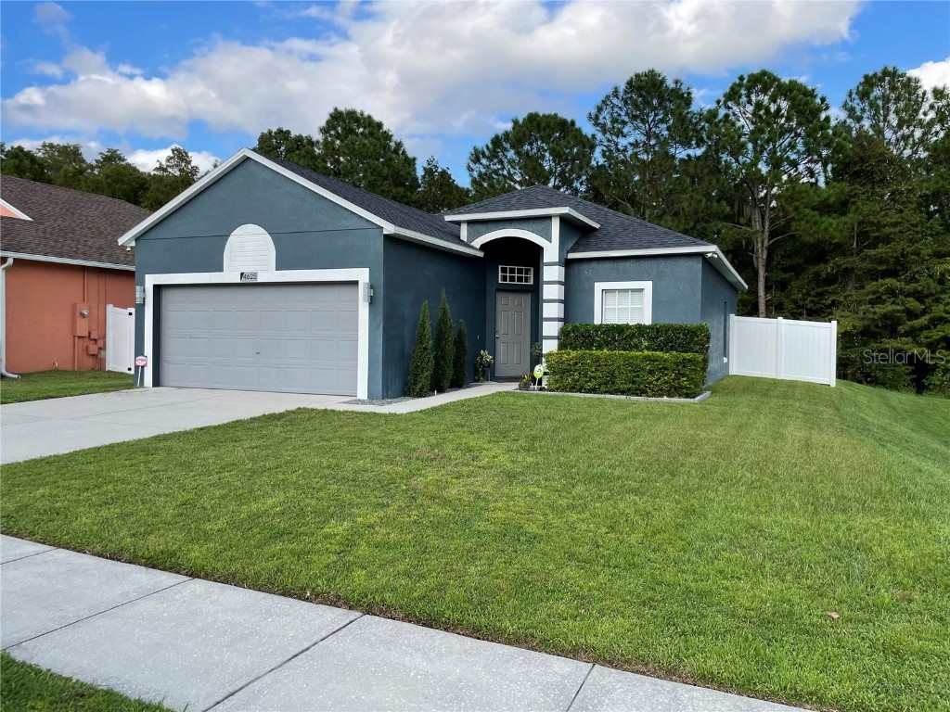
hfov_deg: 67.3
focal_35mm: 26
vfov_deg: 53.1
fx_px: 714
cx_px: 475
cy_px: 356
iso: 32
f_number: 1.6
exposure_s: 1/1642
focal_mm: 4.2
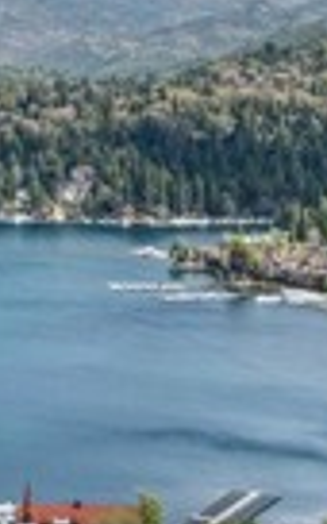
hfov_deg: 10.4
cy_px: 464
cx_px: -231
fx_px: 1711
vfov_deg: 17.2
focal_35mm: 120
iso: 100
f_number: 2.8
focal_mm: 12.3
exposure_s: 1/400
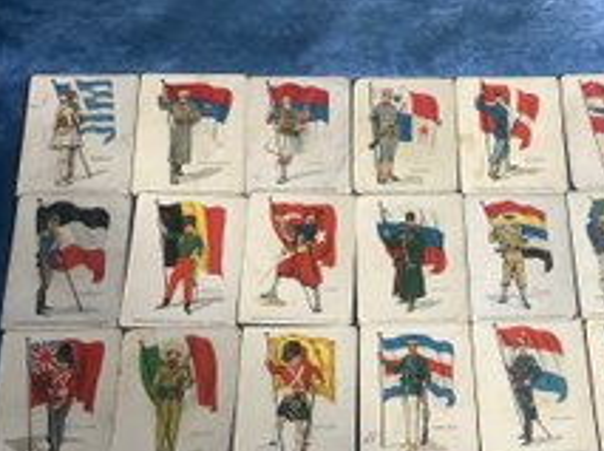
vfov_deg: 29.0
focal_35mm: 50
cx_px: 427
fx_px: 871
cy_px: 248
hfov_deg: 37.6
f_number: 2.4
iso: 125
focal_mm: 3.3
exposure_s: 1/50
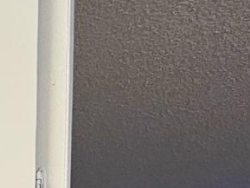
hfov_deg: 15.6
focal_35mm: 96
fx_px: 694
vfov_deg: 12.0
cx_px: -269
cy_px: 466
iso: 80
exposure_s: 1/60
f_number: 2.2
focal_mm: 2.2
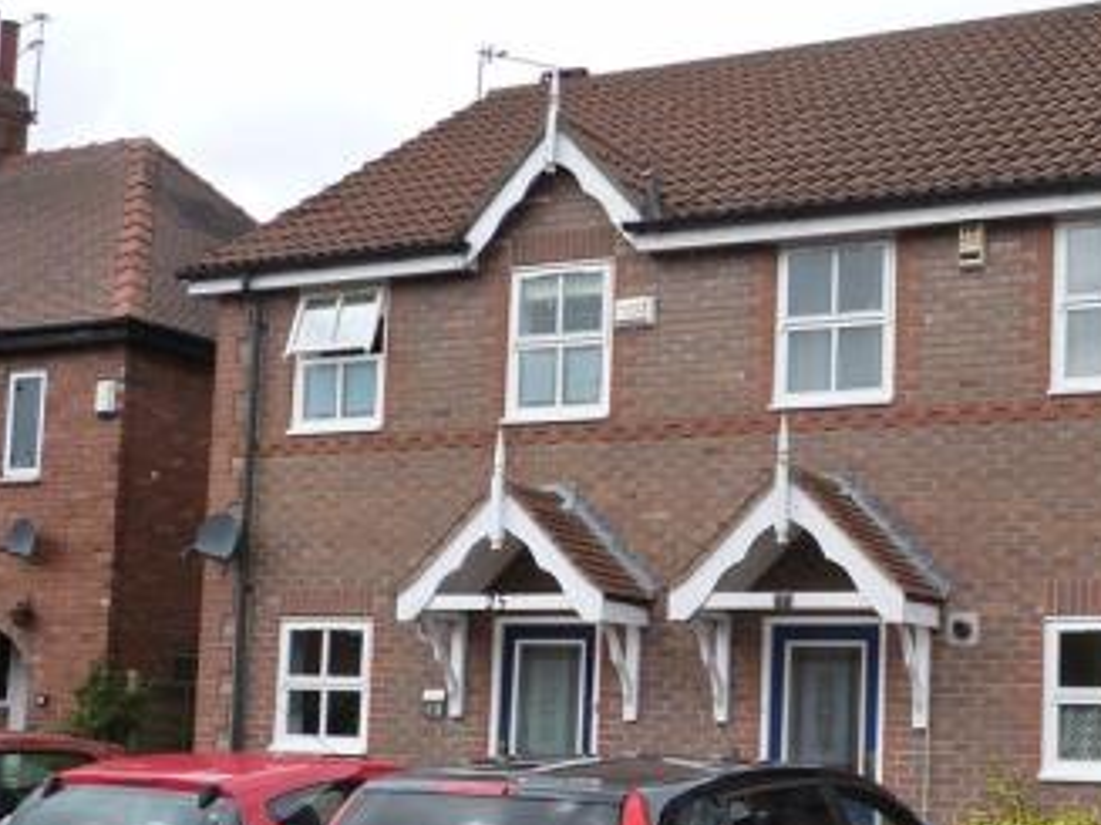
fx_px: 1812
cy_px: 588
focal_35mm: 57
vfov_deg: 25.4
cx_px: 837
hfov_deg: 33.1
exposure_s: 1/400
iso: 125
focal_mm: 5.3
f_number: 4
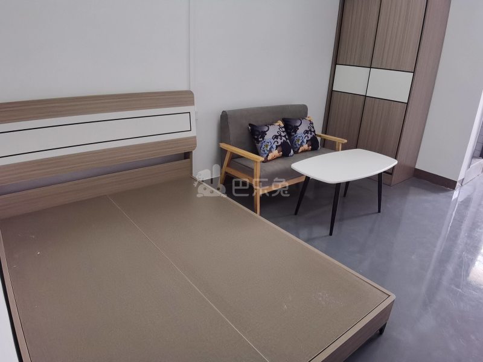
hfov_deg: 84.7
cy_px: 181
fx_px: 265
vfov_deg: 68.7
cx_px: 242
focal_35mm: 19
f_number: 2.2
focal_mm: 3.12
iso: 200
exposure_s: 1/100
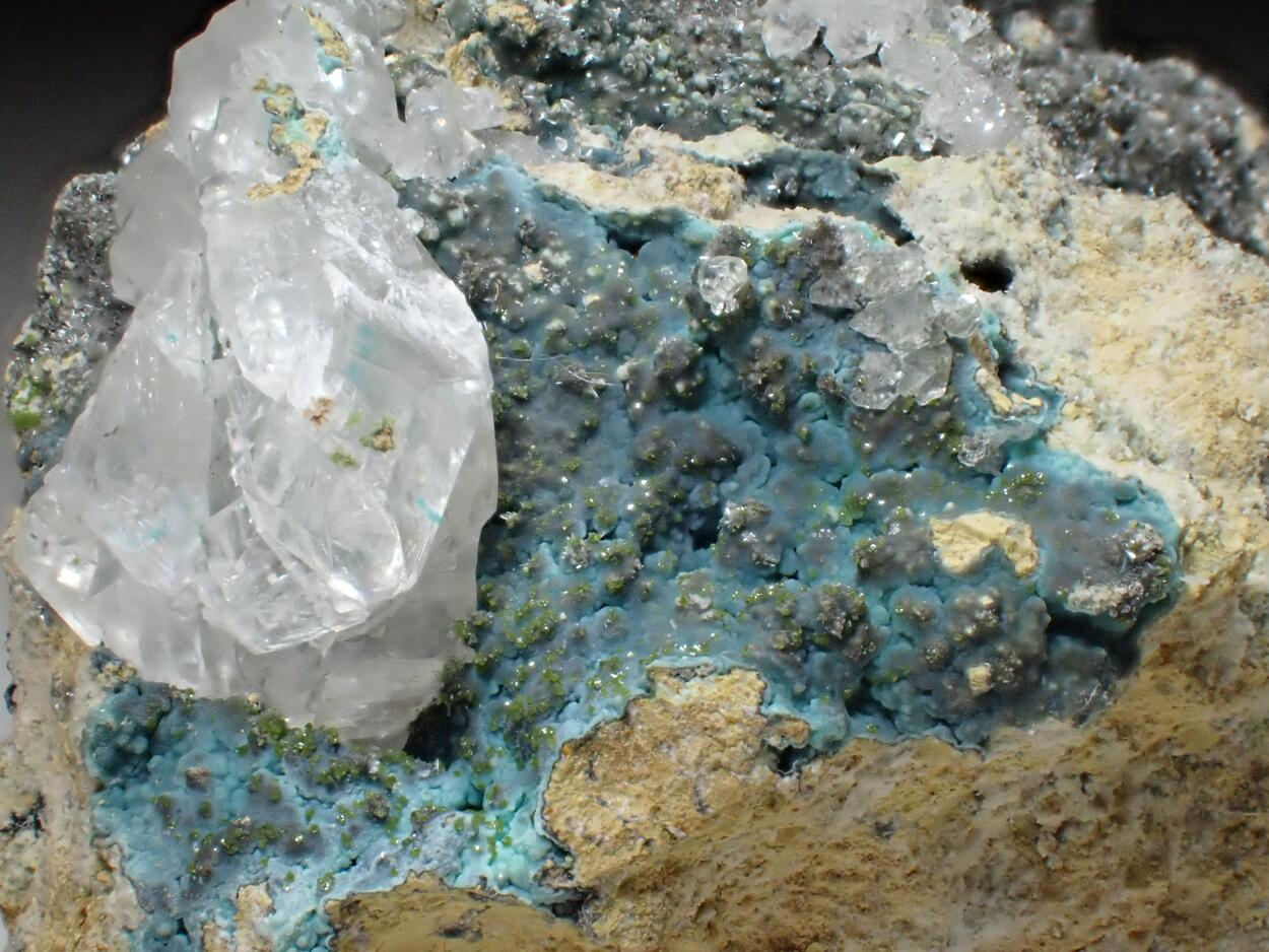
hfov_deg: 19.6
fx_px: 3667
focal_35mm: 100
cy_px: 476
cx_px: 634
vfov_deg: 14.8
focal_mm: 18
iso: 800
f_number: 6.3
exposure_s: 1/400
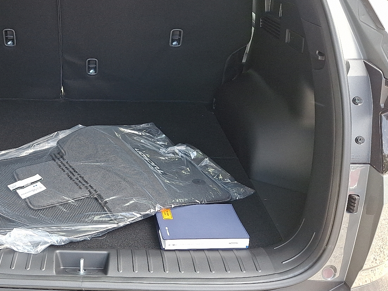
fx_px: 448
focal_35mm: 40
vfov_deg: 35.7
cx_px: 92
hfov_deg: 45.0
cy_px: 104
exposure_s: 1/120
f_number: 1.8
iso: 32
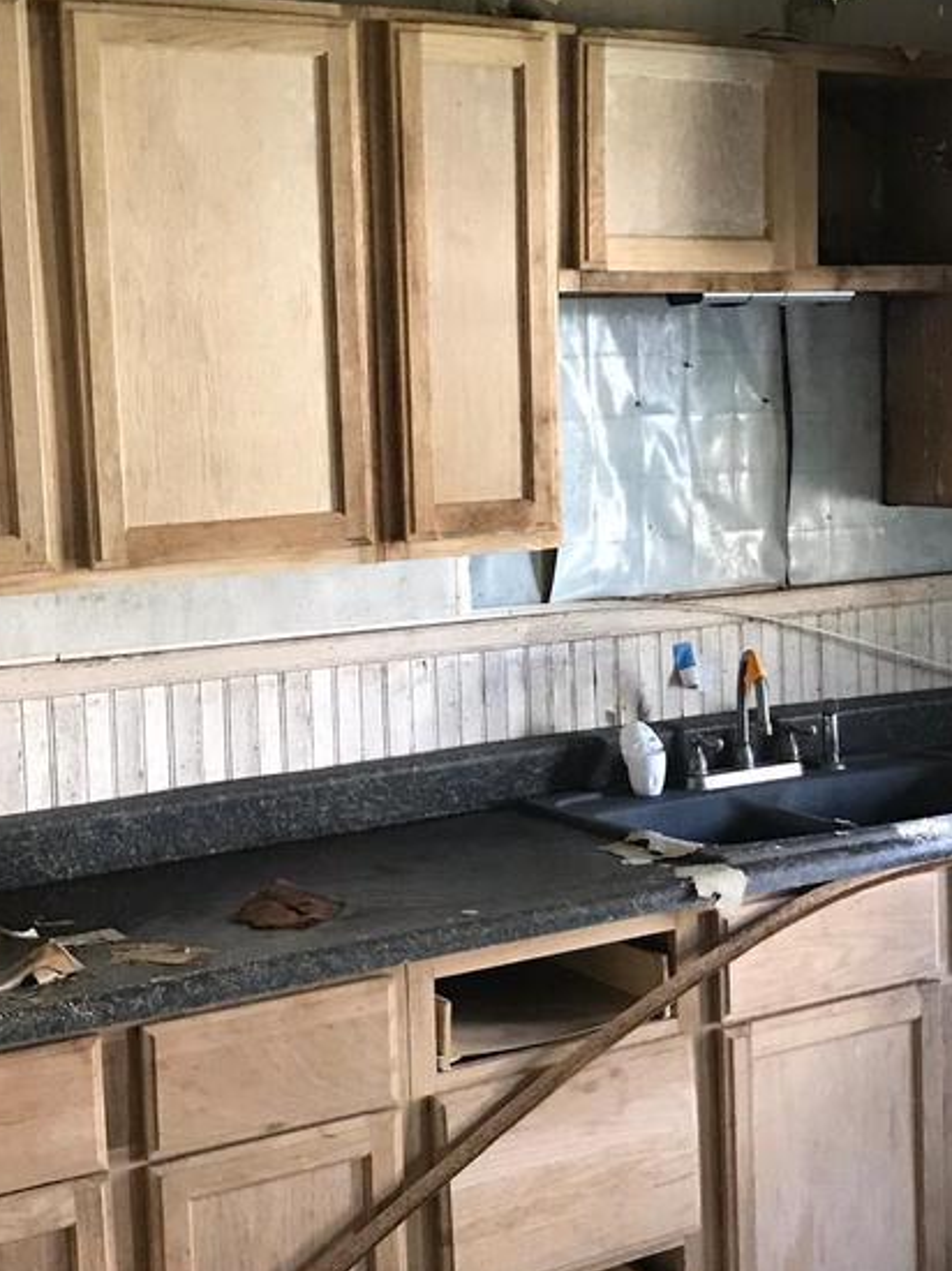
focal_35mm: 55
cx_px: 529
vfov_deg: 34.9
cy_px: 587
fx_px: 2018
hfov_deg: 26.5
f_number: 1.8
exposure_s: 1/15
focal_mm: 3.99
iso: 80
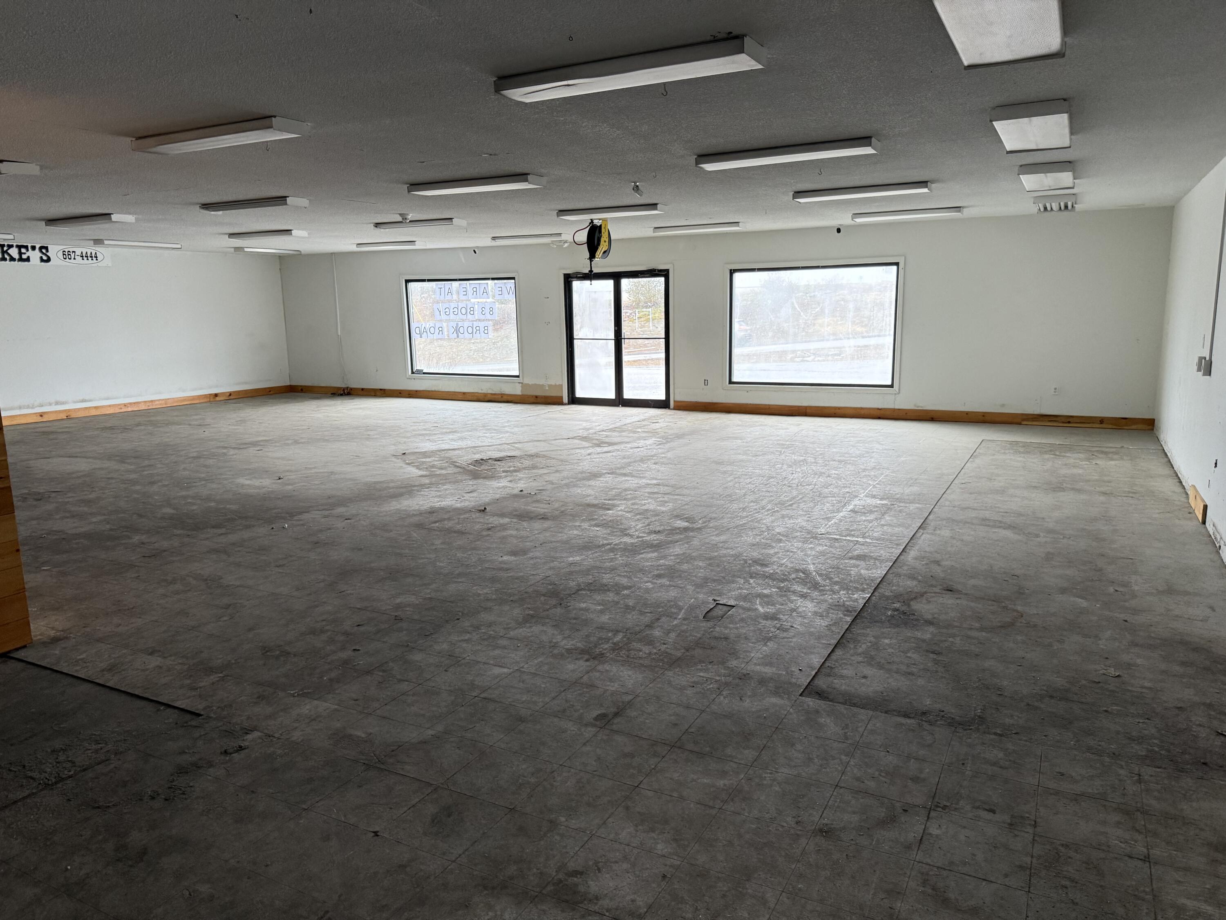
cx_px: 613
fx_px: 850
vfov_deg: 56.8
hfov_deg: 71.6
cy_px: 460
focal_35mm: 24
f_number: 1.78
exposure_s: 1/79
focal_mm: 6.76
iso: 200
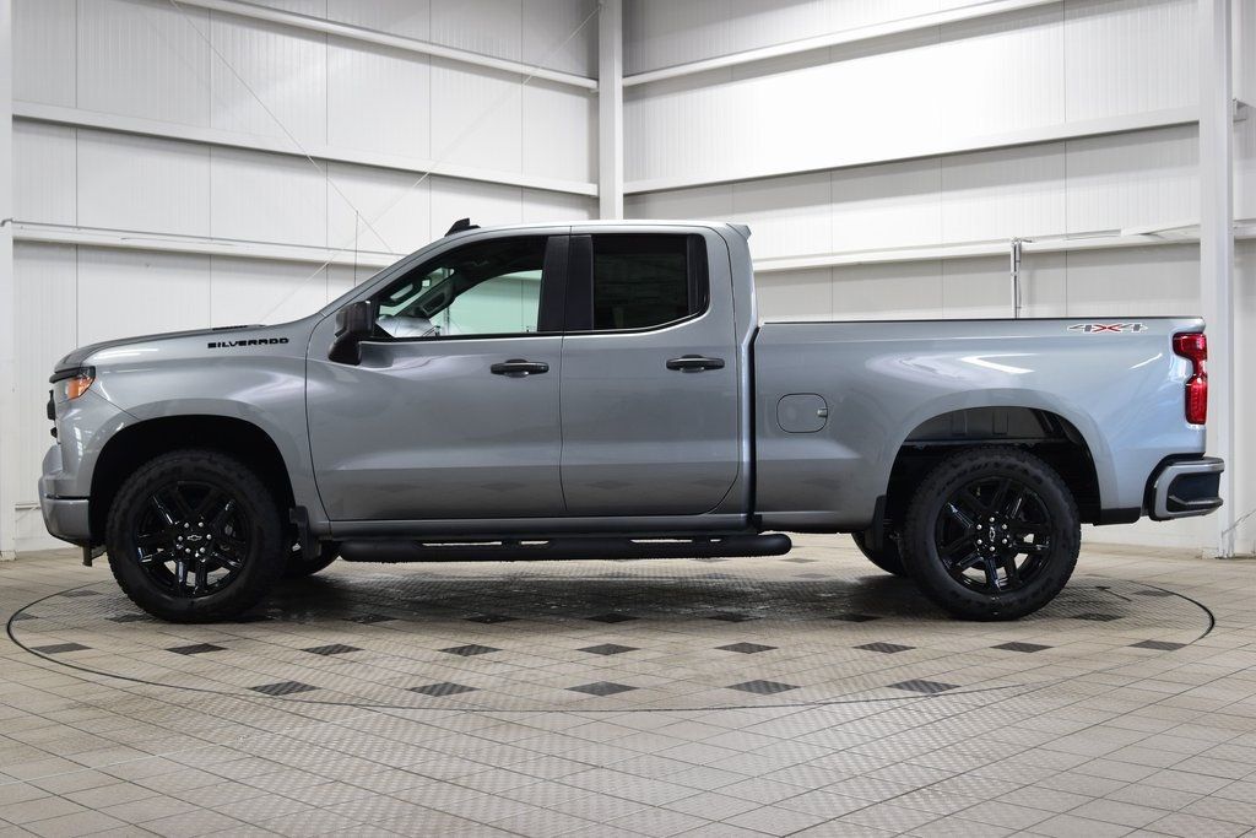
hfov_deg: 45.0
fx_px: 1518
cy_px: 419
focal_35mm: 44
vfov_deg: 30.9
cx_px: 628
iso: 450
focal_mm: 29
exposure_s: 1/15
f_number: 6.3
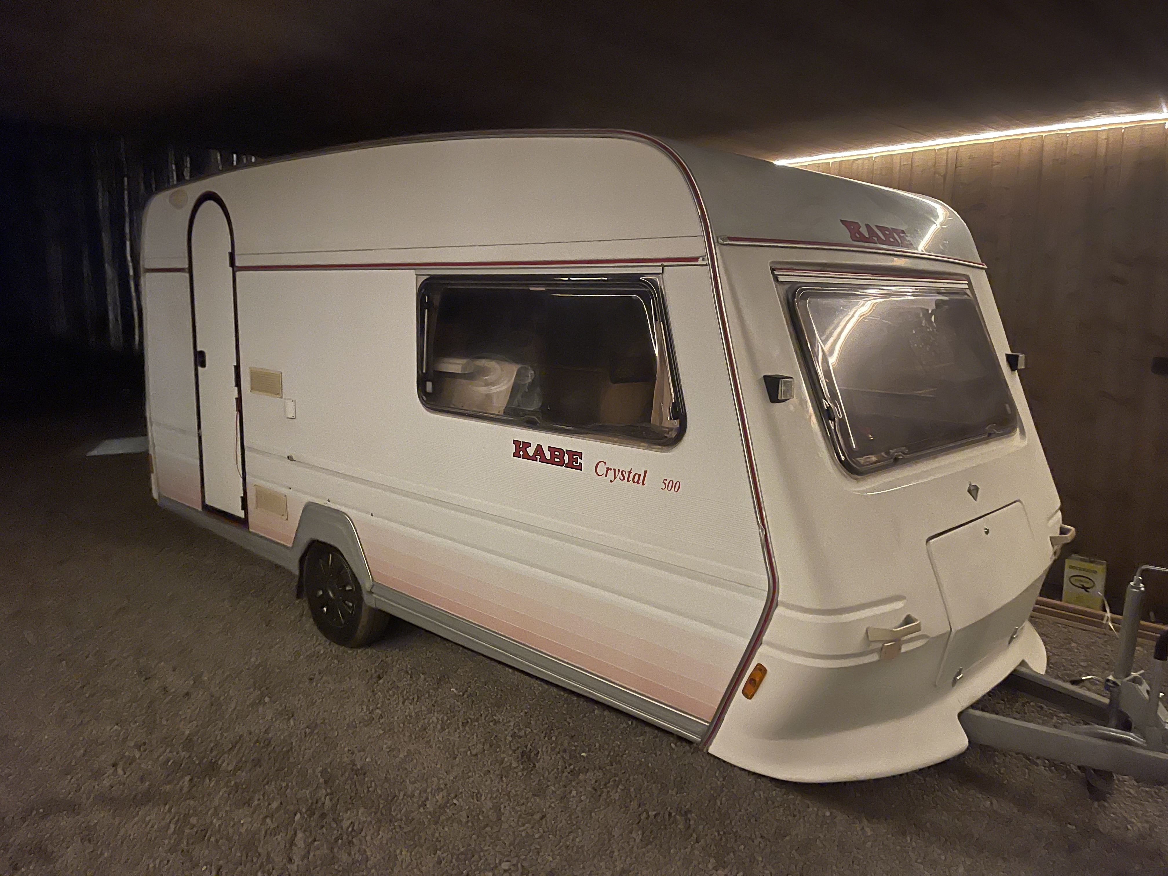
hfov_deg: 69.4
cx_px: 584
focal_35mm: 25
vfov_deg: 54.9
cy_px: 438
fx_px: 844
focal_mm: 5.1
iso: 1000
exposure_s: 1/23
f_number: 1.6
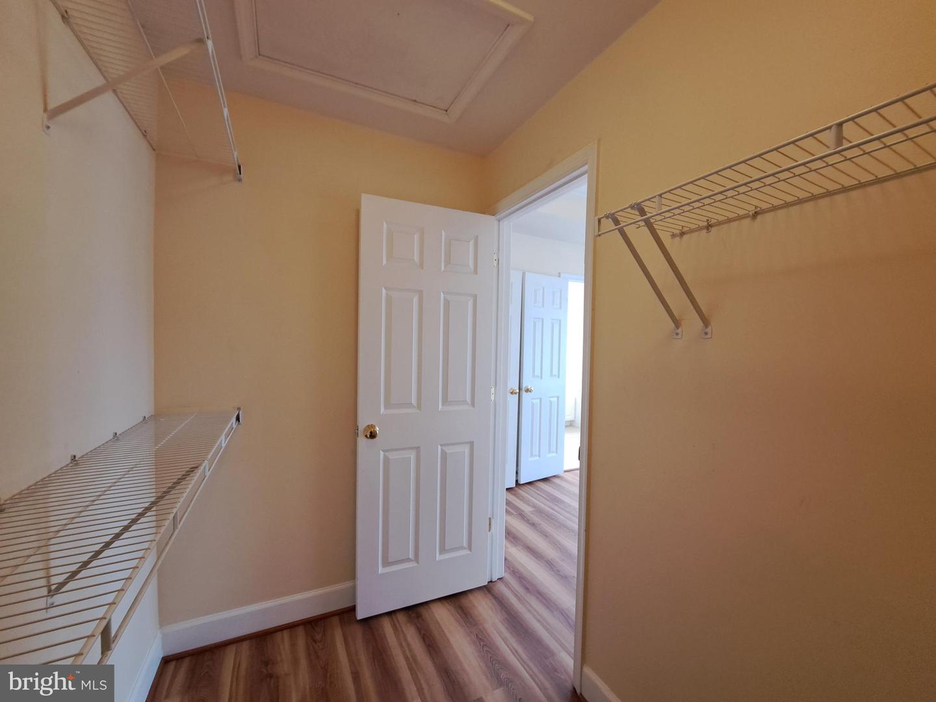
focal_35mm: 13
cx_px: 468
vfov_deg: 89.9
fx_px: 352
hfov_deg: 106.2
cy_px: 351
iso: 125
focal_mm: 1.74
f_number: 2.2
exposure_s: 1/40
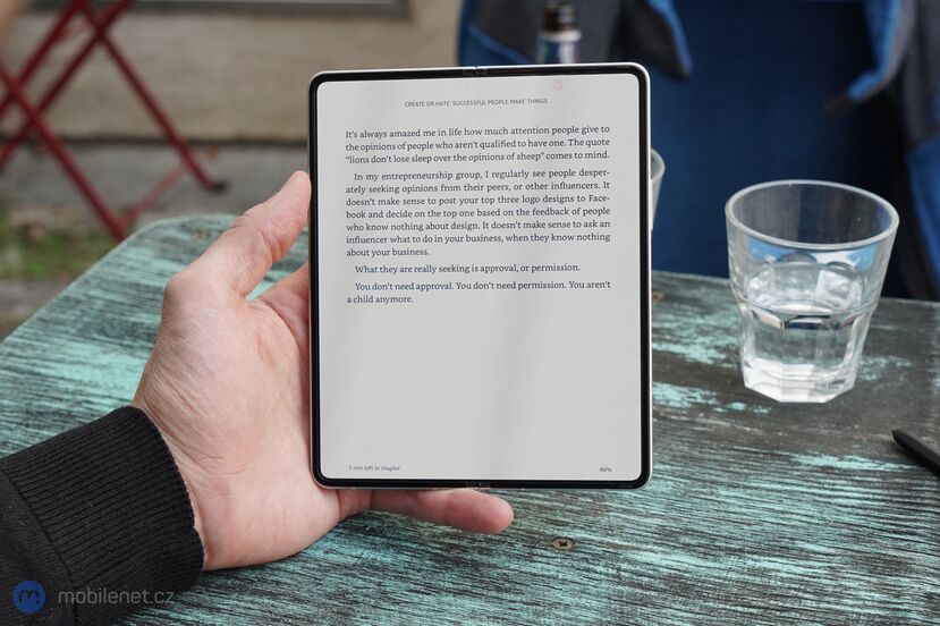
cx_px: 470
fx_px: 1488
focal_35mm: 57
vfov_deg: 23.8
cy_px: 313
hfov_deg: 35.1
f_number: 8
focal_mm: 57
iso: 1250
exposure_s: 1/200
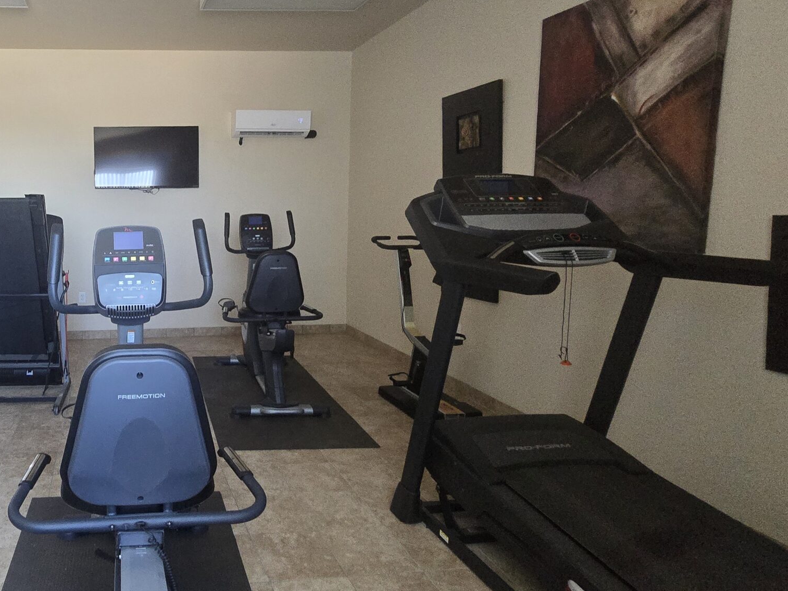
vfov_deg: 61.0
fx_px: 501
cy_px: 274
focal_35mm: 22
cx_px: 147
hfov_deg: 68.3
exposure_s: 1/60
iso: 640
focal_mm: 2.2
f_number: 2.2
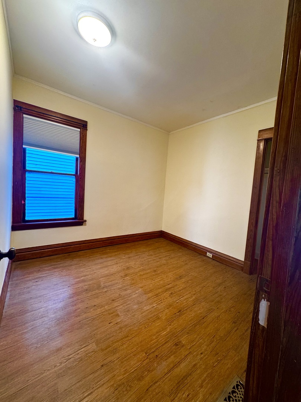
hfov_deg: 85.7
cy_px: 201
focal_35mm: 14
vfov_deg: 102.1
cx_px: 150
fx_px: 162
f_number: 2.2
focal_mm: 2.22
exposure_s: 1/60
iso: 200
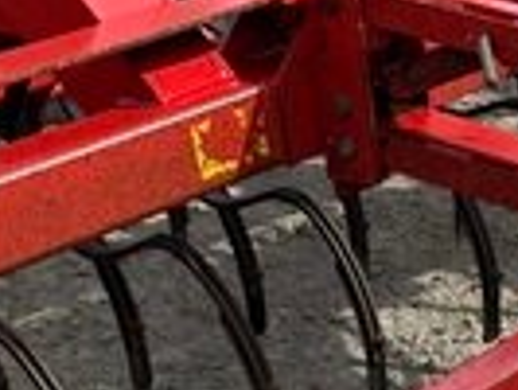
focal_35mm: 108
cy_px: 776
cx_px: 561
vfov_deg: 12.2
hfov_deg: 17.6
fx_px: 1618
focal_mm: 6.76
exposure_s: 1/2299
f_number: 1.78
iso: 80
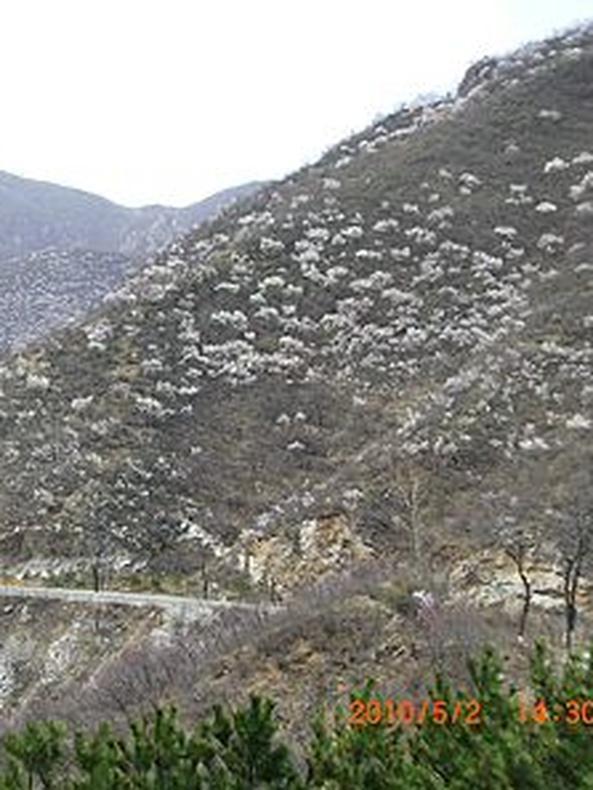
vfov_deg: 26.3
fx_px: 1689
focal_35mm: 74
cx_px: 130
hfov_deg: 19.7
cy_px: 396
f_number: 3.3
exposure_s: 1/400
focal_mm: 9
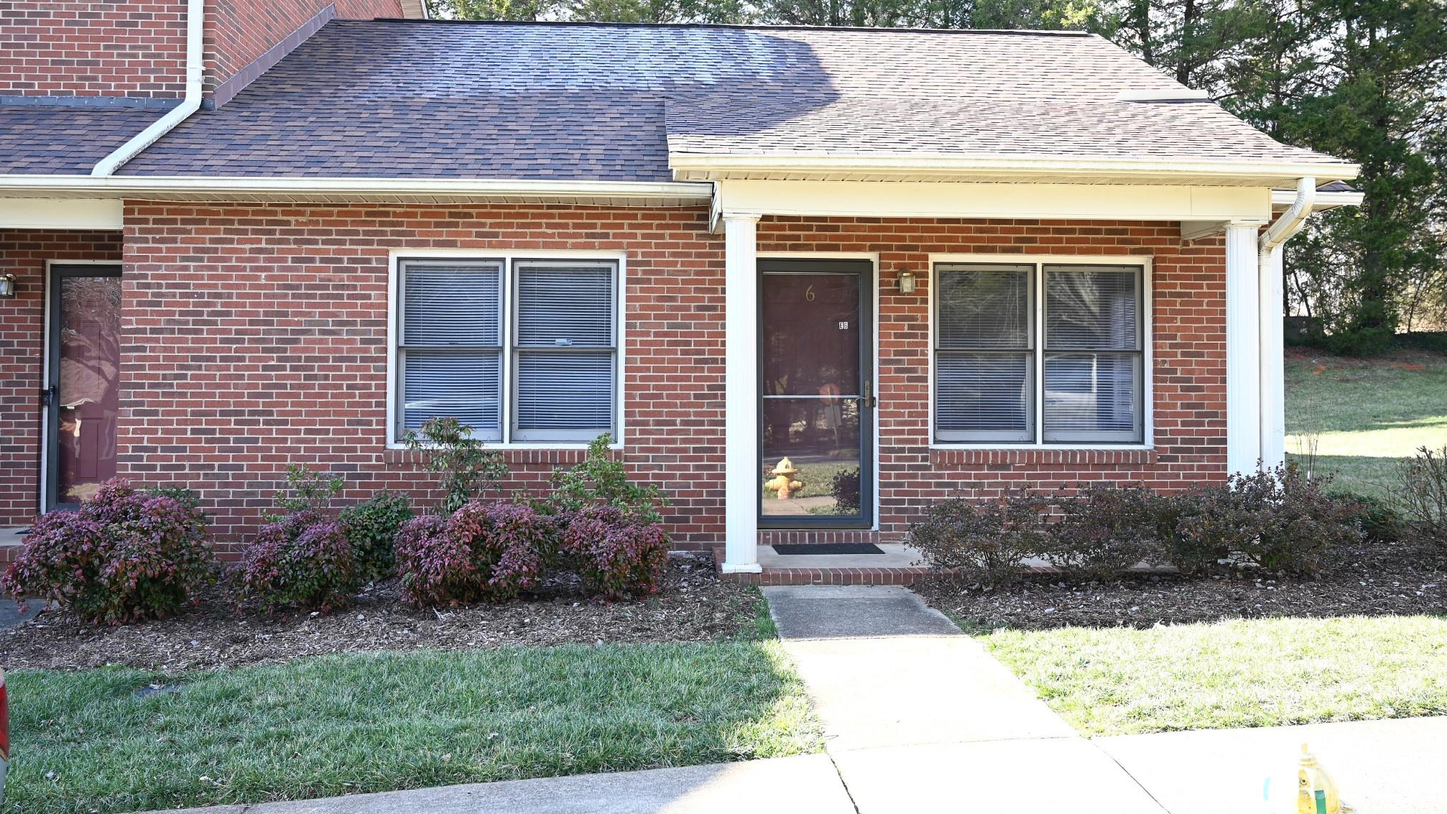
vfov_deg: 35.5
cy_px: 334
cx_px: 724
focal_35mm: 33
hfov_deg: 59.5
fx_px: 1266
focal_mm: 31
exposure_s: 1/60
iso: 100
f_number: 4
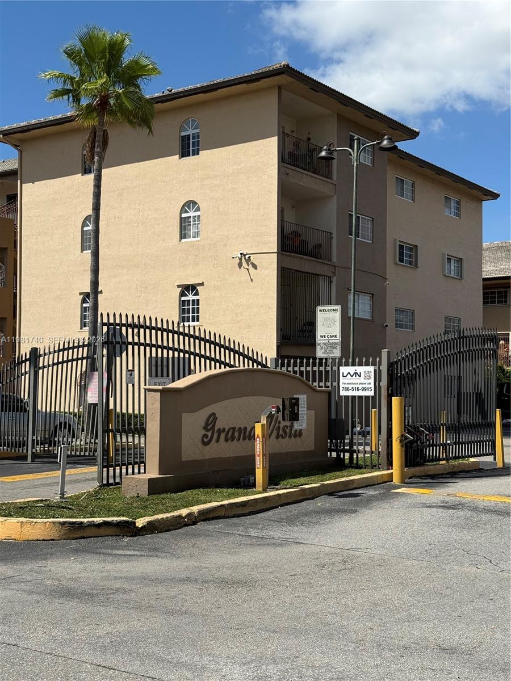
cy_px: 340
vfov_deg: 39.7
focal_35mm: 48
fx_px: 945
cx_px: 256
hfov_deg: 30.3
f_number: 1.78
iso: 64
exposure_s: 1/7874
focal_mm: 6.76
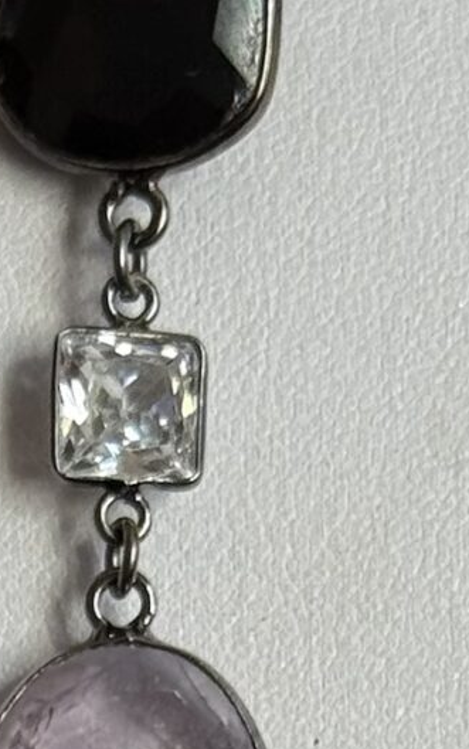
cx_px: -156
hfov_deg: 5.3
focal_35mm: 246
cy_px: 1358
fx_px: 5027
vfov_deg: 8.2
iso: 80
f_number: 1.78
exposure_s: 1/352
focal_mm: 6.76
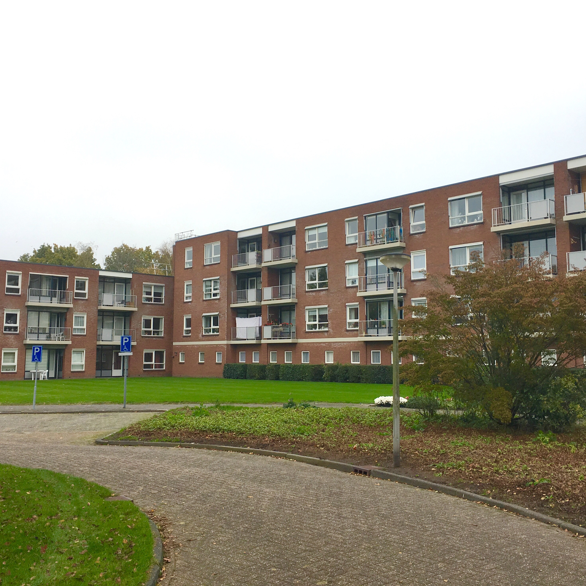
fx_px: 670
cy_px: 286
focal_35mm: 35
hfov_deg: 47.2
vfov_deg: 47.2
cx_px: 283
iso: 25
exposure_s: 1/299
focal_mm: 4.15
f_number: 2.2
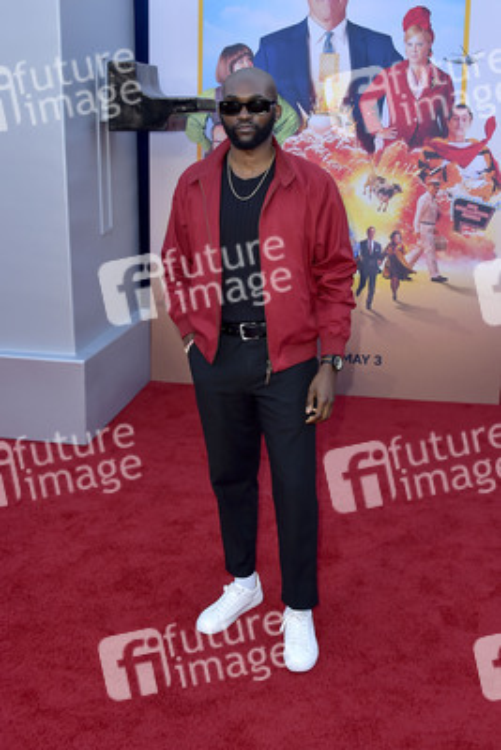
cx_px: 250
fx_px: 667
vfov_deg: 58.7
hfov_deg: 41.1
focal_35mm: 32
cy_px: 375
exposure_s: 1/250
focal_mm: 32
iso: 320
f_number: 6.3
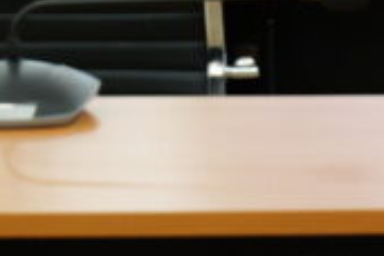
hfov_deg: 7.6
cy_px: -220
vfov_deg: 5.0
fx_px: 2869
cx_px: 460
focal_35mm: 269
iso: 6400
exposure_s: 1/100
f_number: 5.6
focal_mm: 60
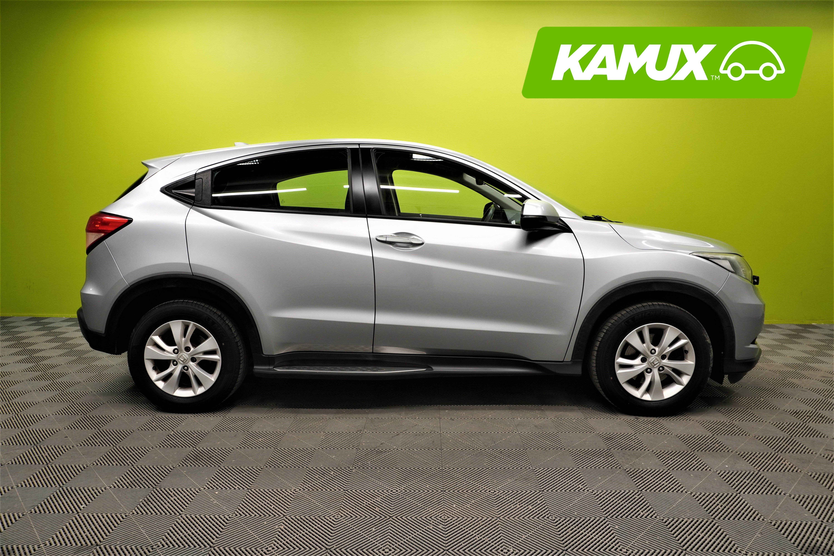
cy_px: 278
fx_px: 556
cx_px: 417
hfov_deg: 73.7
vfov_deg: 53.1
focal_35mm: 24
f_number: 10
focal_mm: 16
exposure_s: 1/10
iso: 320
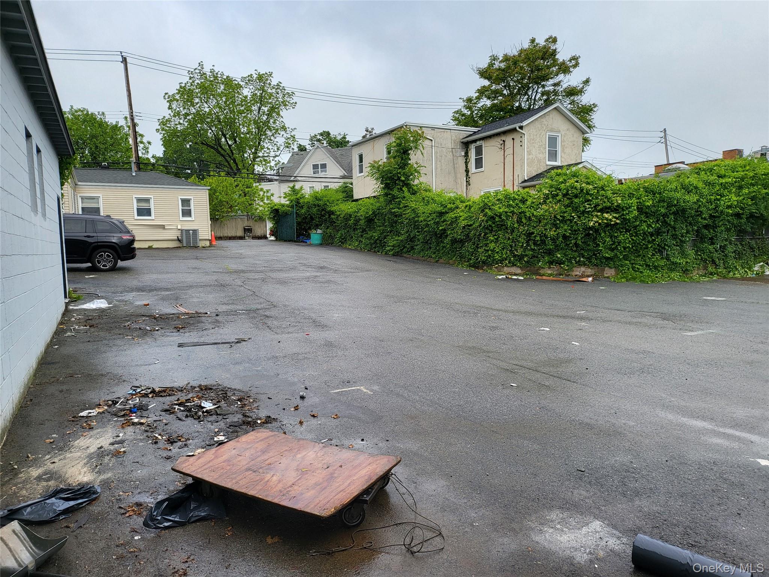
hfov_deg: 71.6
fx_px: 533
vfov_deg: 56.8
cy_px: 288
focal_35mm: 24
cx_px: 384
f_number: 1.8
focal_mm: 5
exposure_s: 1/1262
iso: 40
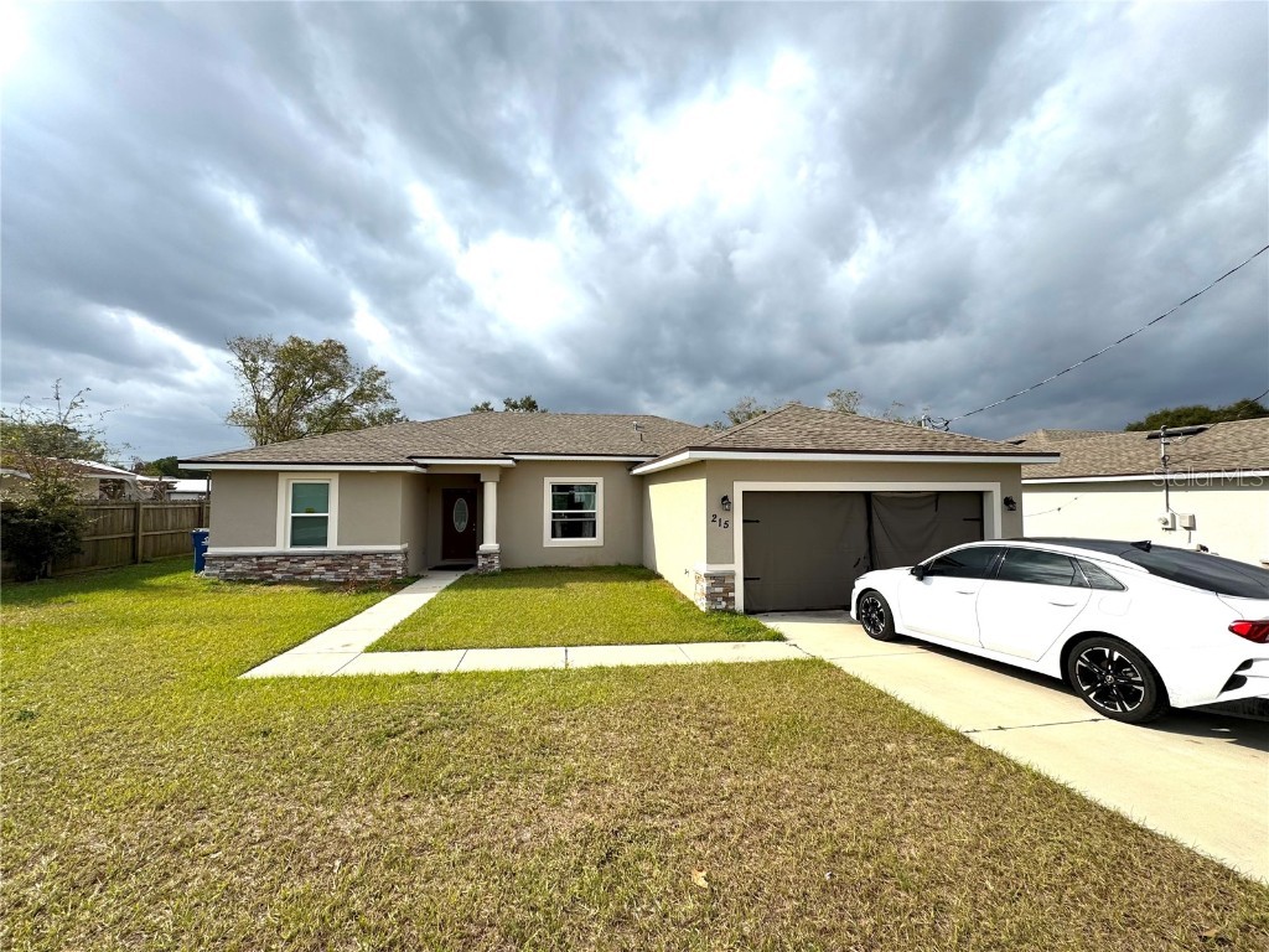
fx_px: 513
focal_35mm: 14
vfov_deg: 85.7
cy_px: 476
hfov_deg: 102.1
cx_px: 634
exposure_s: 1/2146
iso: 50
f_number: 2.2
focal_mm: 2.22
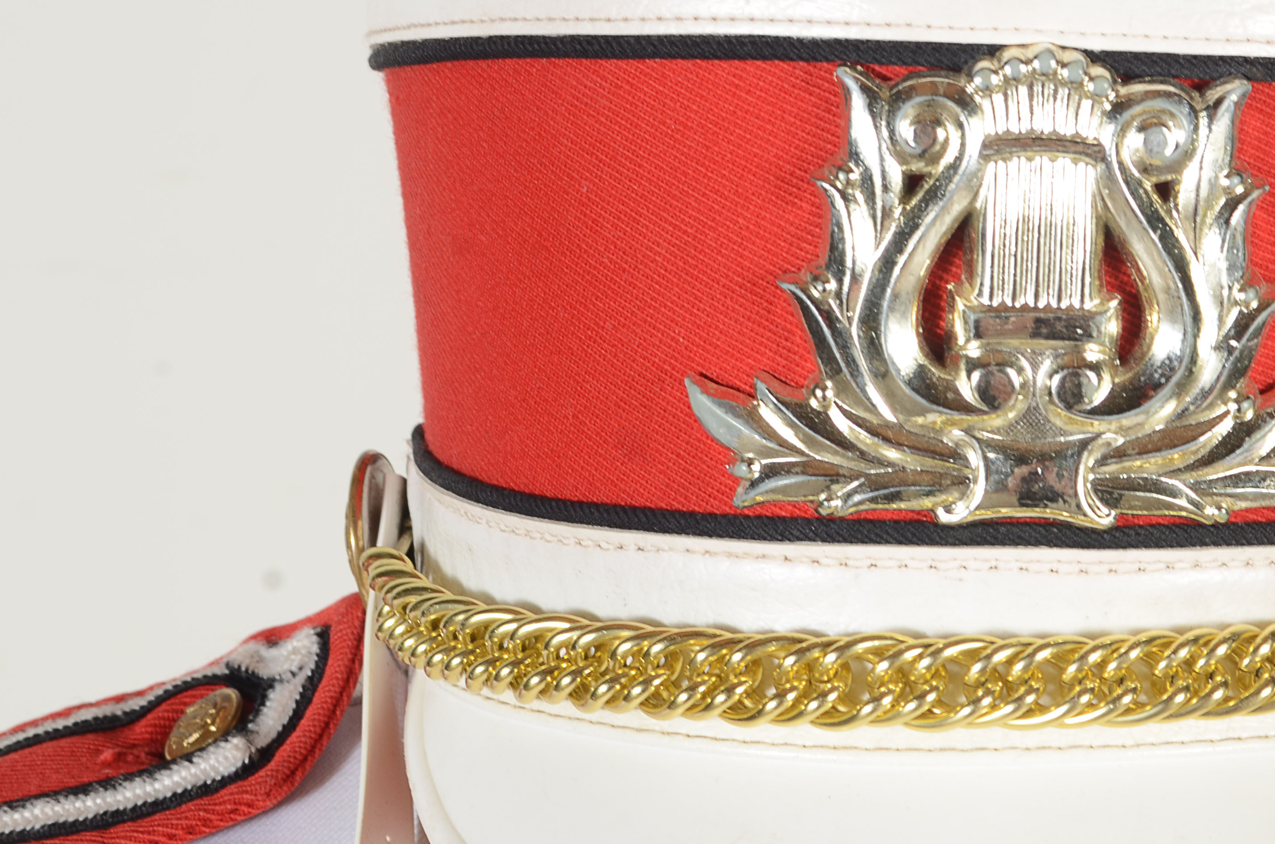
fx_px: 3676
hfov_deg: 19.4
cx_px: 1050
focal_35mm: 104
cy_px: 402
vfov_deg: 13.1
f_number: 11
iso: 100
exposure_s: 1/60
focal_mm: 40
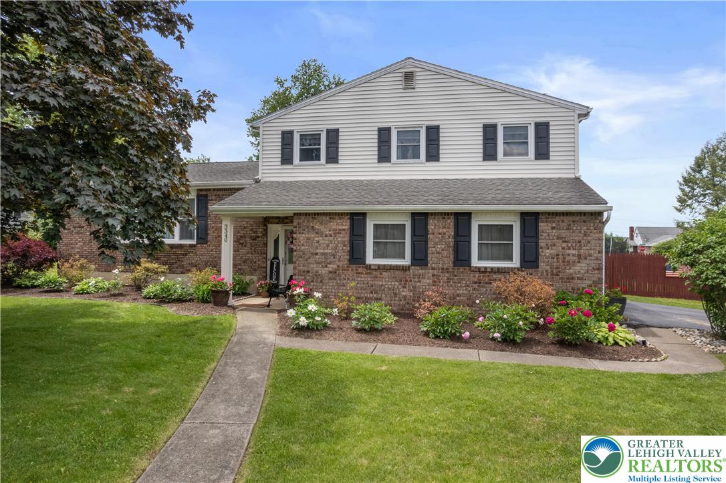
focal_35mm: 22
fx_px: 443
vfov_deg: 57.2
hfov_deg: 78.6
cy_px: 242
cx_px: 363
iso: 100
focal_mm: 8.38
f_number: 2.8
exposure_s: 1/640
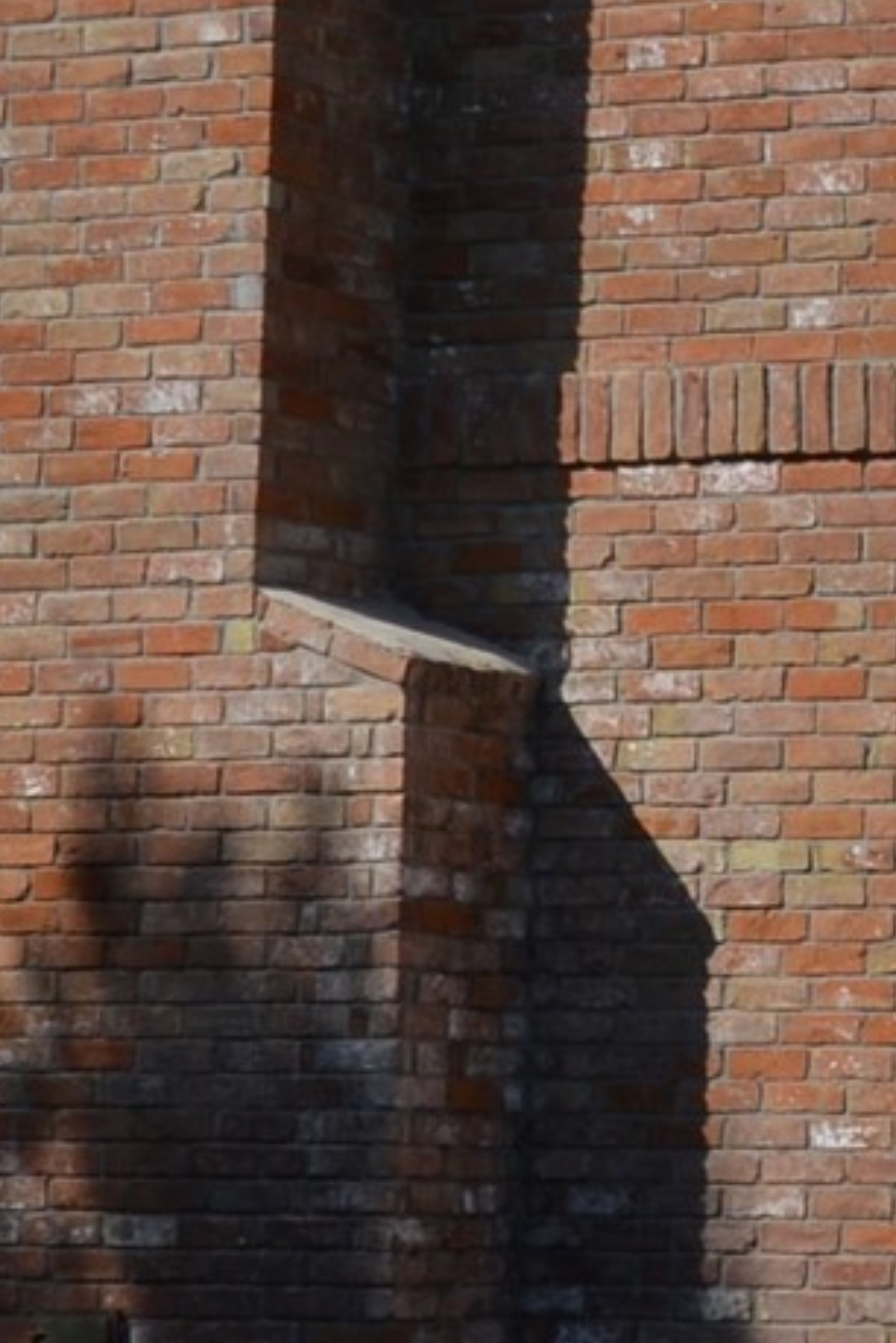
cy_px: 702
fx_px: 5301
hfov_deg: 8.9
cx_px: 2015
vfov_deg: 14.4
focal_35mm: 142
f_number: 8
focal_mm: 20
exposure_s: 1/320
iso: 100
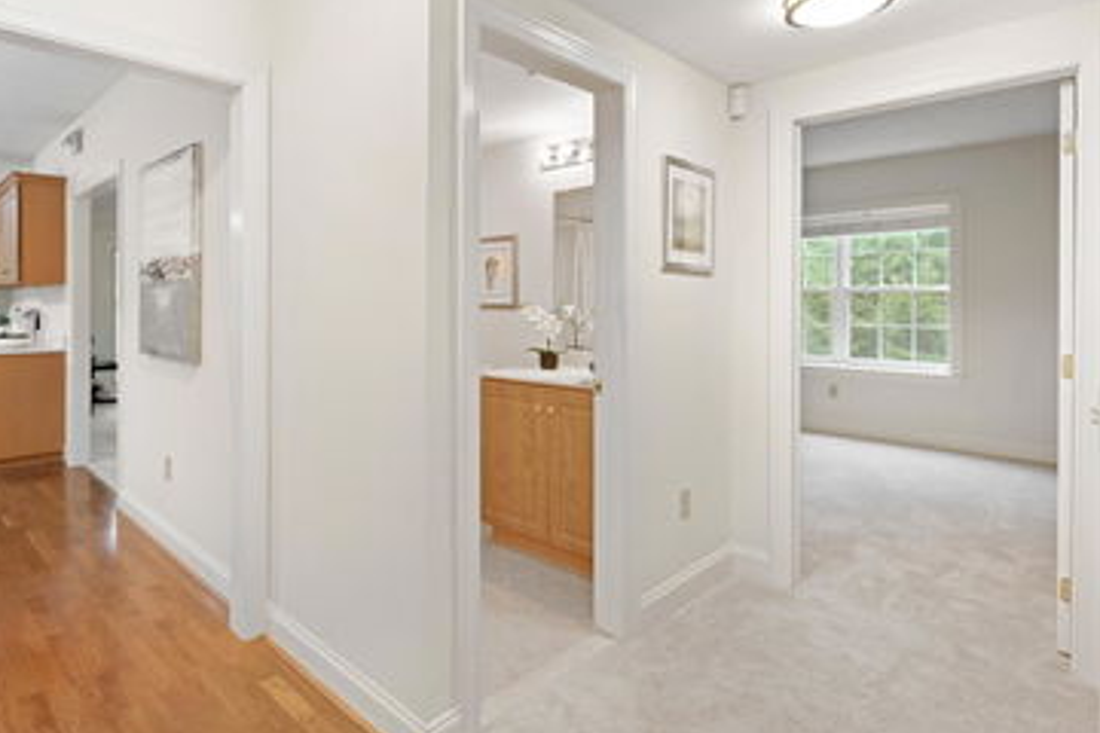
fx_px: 631
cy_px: 305
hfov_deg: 80.8
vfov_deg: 59.9
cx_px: 422
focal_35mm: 21
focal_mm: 15.5
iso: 160
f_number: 9
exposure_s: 2
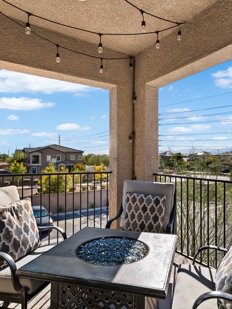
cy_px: 155
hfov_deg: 54.5
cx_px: 139
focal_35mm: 25
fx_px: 223
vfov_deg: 69.4
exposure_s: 1/125
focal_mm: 17
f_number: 8
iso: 320
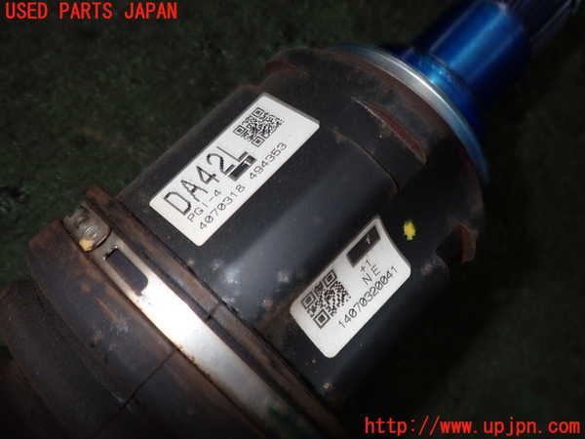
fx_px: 507
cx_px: 292
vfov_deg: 46.8
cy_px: 220
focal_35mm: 30
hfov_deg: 60.0
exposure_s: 1/30
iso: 200
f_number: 6.3
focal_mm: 5.4
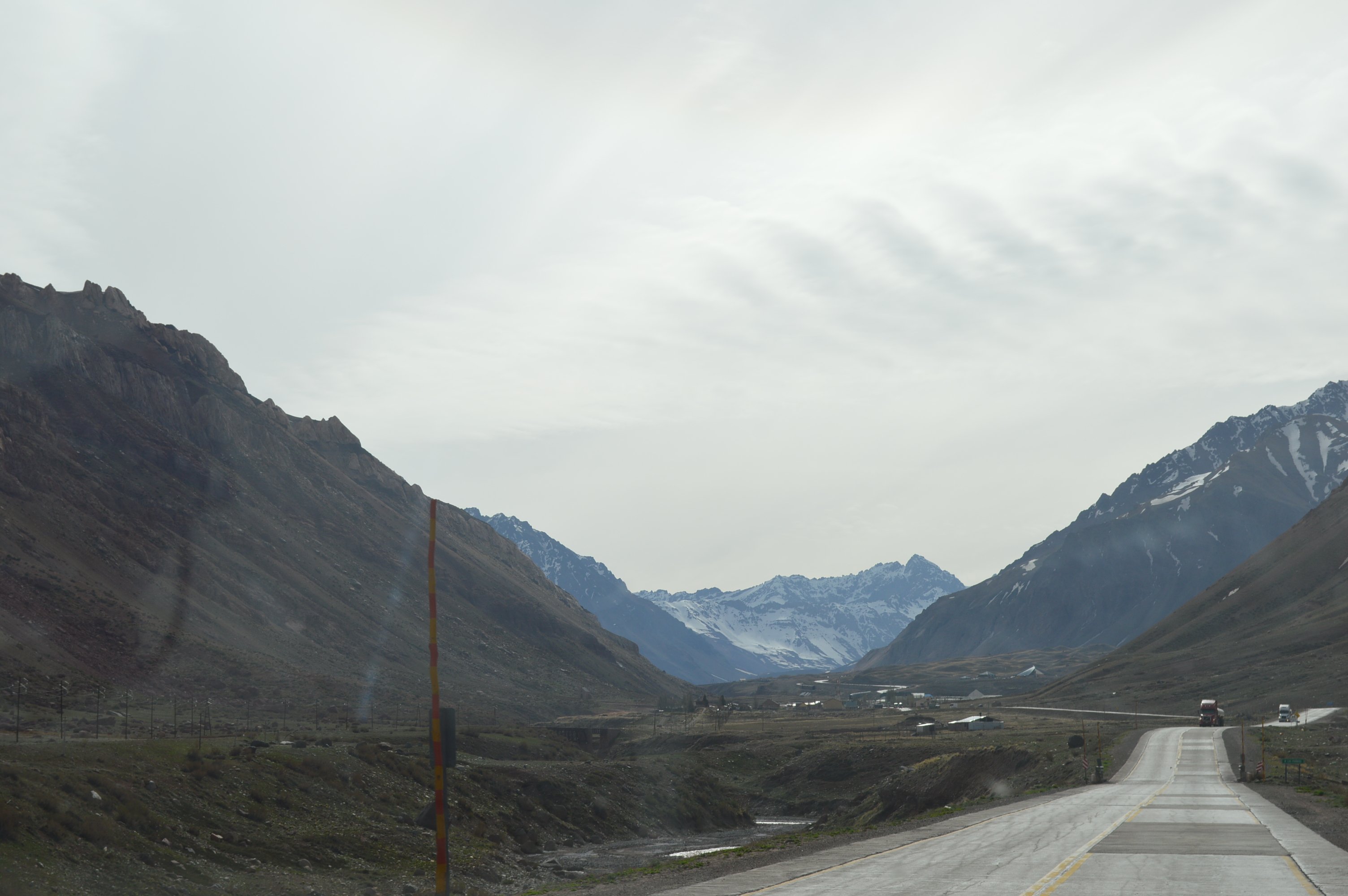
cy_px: 448
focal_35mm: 66
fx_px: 2469
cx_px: 674
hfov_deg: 30.5
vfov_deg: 20.6
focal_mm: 44
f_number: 9
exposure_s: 1/320
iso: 100
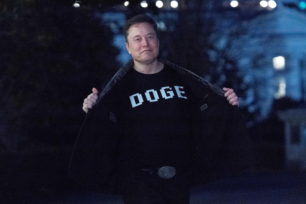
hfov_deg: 19.3
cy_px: 102
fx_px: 901
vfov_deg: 12.9
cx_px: 153
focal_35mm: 106
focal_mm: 106
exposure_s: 1/160
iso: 8000
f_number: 3.2
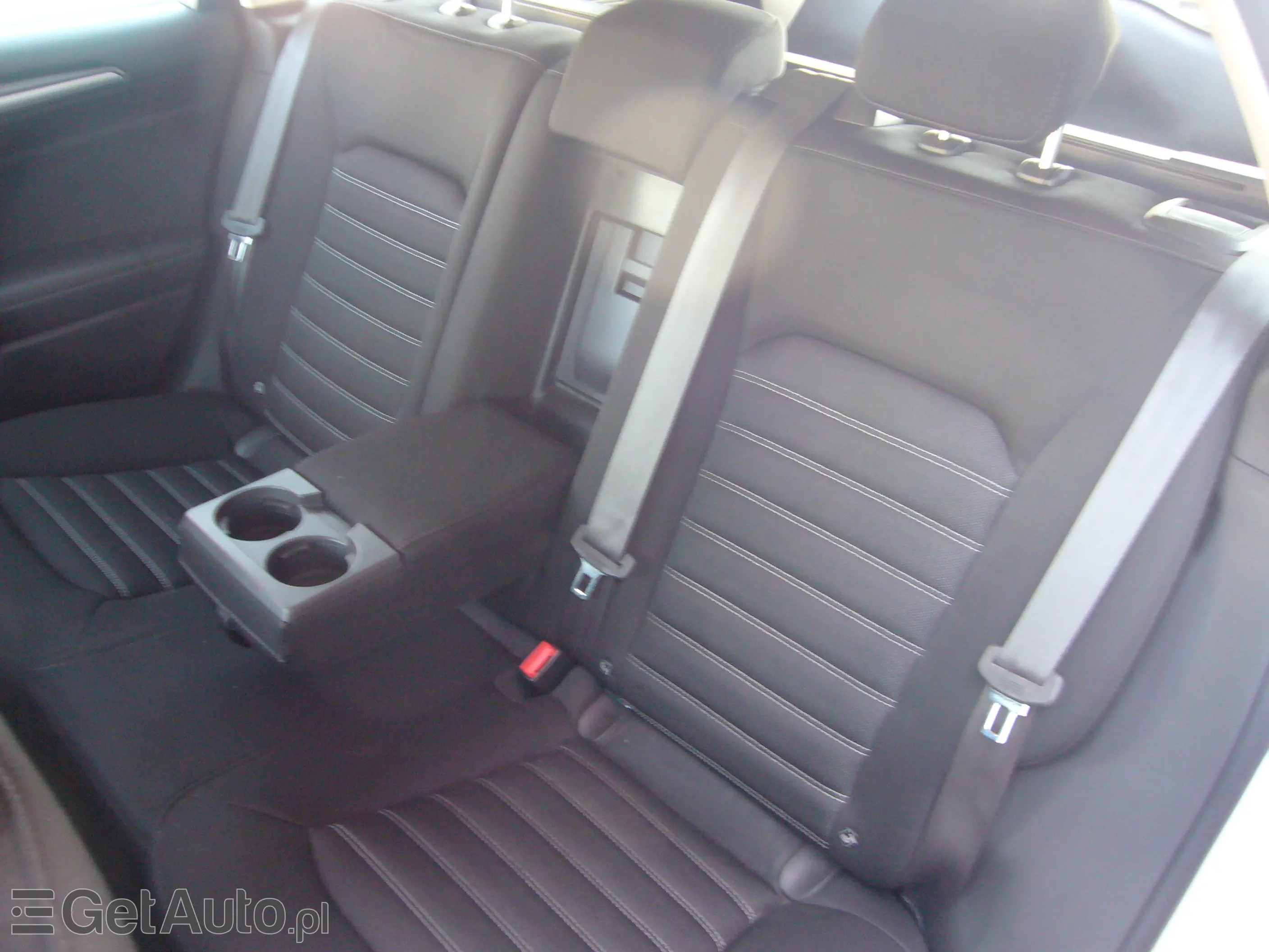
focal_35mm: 28
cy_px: 476
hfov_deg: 63.4
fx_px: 1026
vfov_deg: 49.7
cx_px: 634
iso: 200
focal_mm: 4.6
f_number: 2.8
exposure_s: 1/13
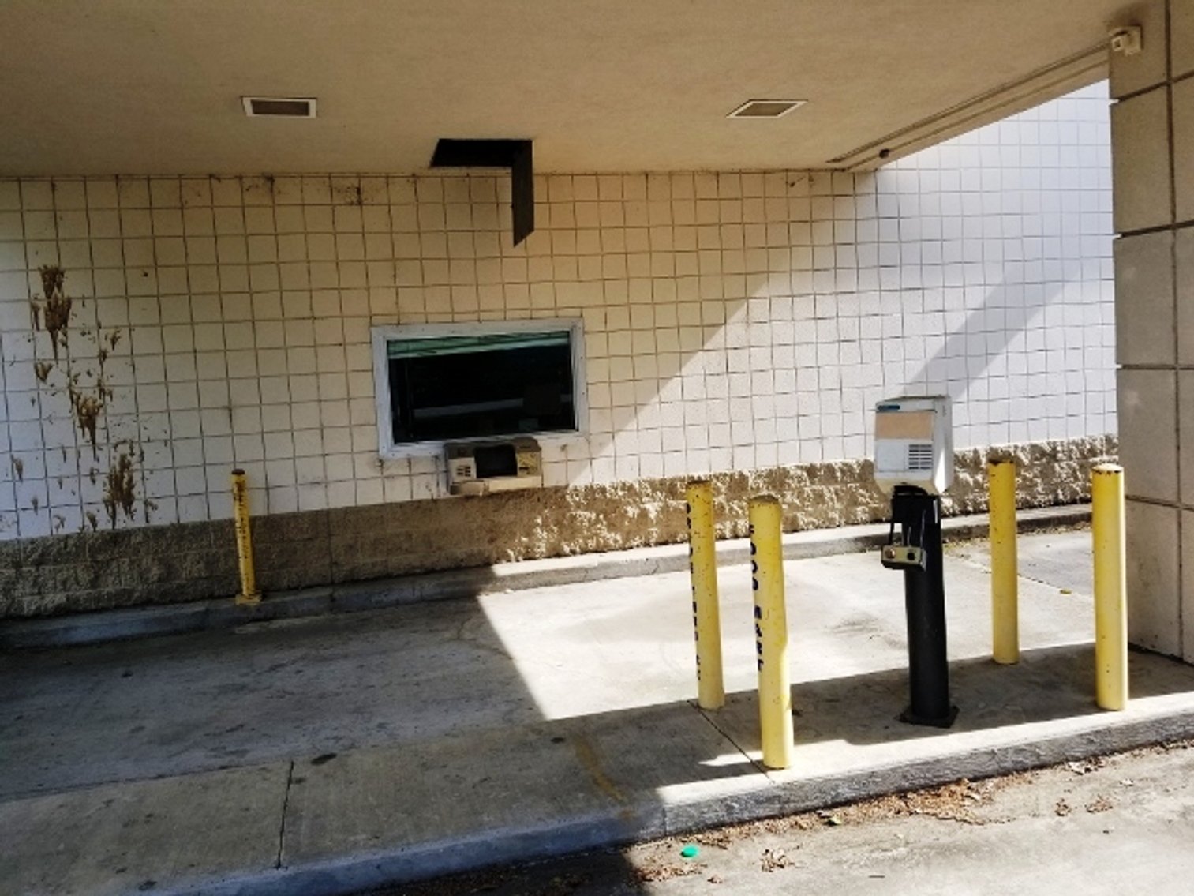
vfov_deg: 53.1
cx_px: 597
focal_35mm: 26
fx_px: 897
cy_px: 448
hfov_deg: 67.3
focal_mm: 4.25
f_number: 1.7
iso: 50
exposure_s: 1/654
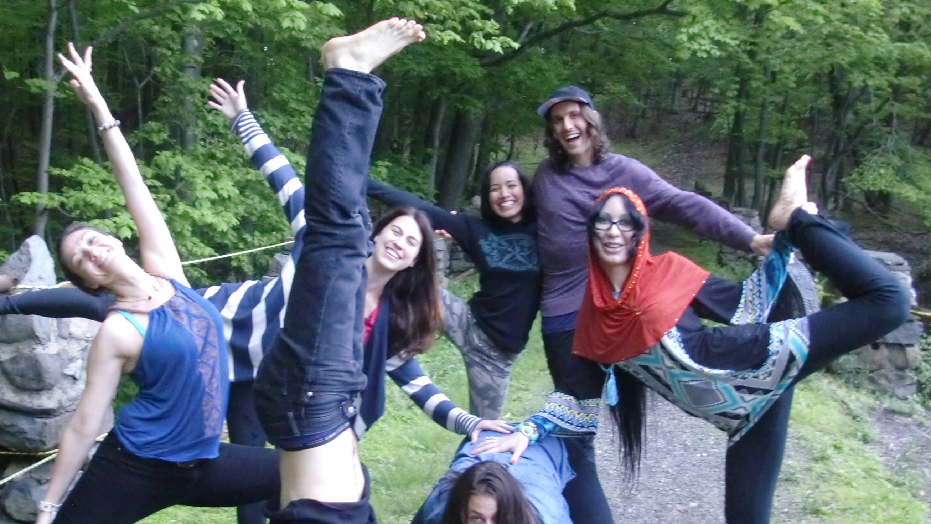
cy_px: 346
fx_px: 1210
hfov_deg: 42.0
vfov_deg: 24.3
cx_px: 398
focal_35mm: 49
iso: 640
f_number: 2.8
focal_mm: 6.3
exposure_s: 1/60
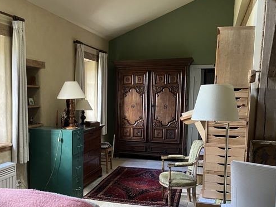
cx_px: 81
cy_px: 128
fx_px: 335
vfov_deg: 34.2
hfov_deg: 43.8
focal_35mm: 42
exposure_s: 1/49
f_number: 1.6
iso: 400
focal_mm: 5.1
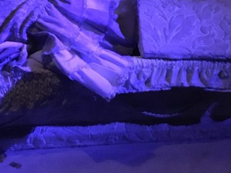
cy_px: 7
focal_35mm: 58
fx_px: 387
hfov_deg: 32.7
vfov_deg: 24.3
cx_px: 61
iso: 1600
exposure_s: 1/15
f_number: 2.2
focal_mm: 4.15
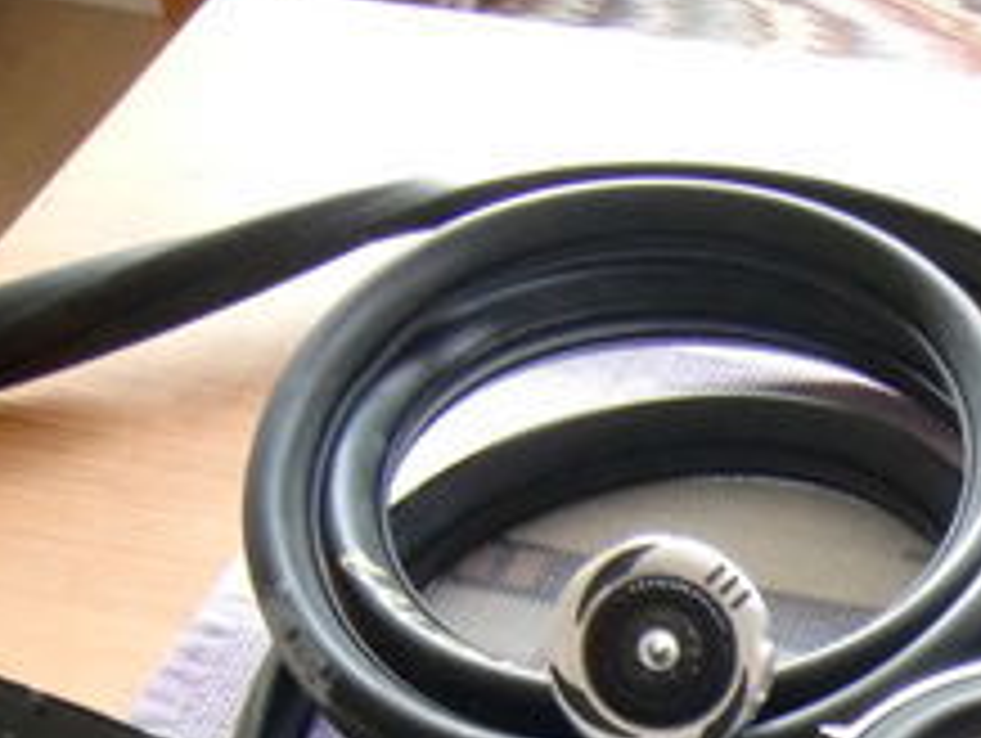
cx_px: 1210
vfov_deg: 16.3
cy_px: 1008
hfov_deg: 21.2
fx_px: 2412
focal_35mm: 85
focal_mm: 5.2
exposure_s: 1/50
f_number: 3.5
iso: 400
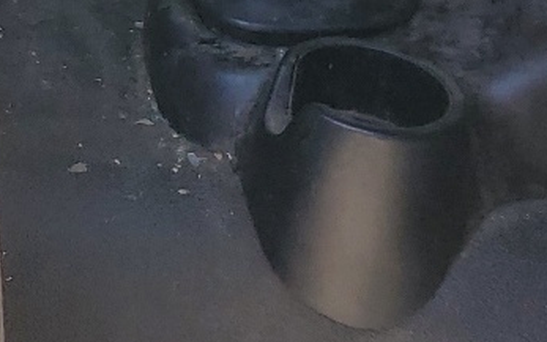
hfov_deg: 14.1
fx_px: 1894
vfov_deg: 9.1
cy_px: -530
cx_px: -501
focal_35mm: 127
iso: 50
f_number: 1.5
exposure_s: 1/526
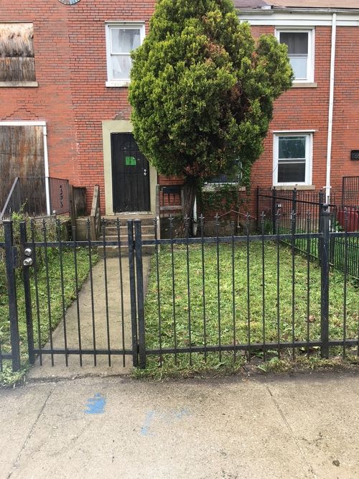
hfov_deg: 48.2
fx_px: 401
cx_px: 180
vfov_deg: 61.7
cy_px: 240
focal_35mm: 29
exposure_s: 1/337
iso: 25
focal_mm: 4.15
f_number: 2.2
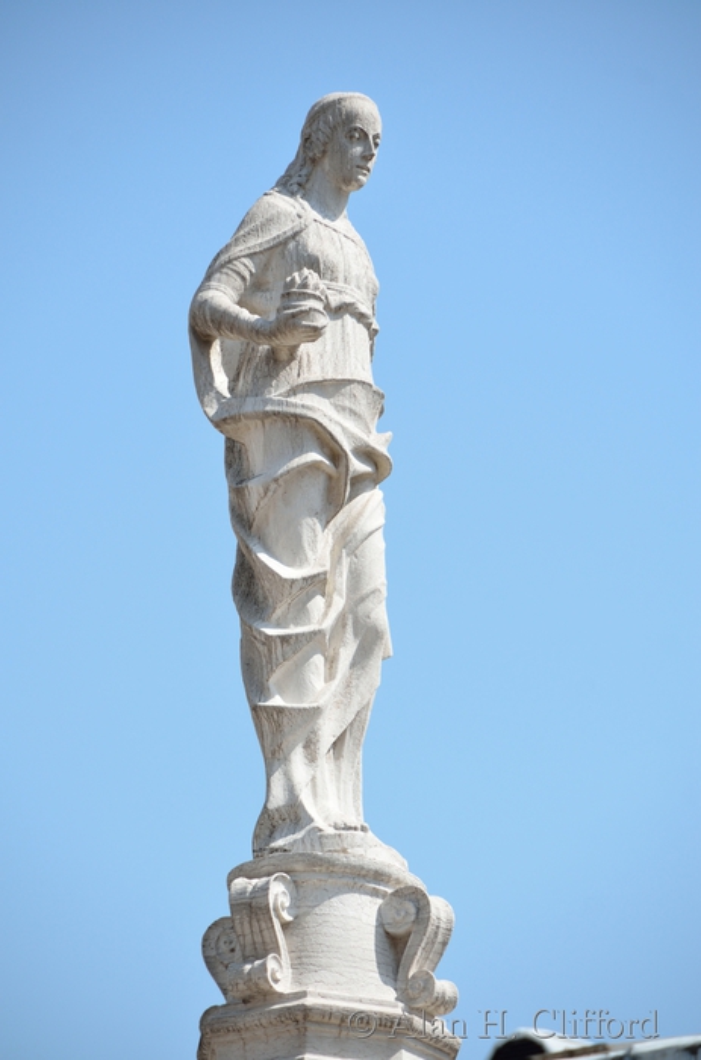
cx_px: 350
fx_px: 8810
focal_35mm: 300
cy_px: 530
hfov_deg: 4.6
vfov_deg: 6.9
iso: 100
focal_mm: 200
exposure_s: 1/400
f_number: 5.6
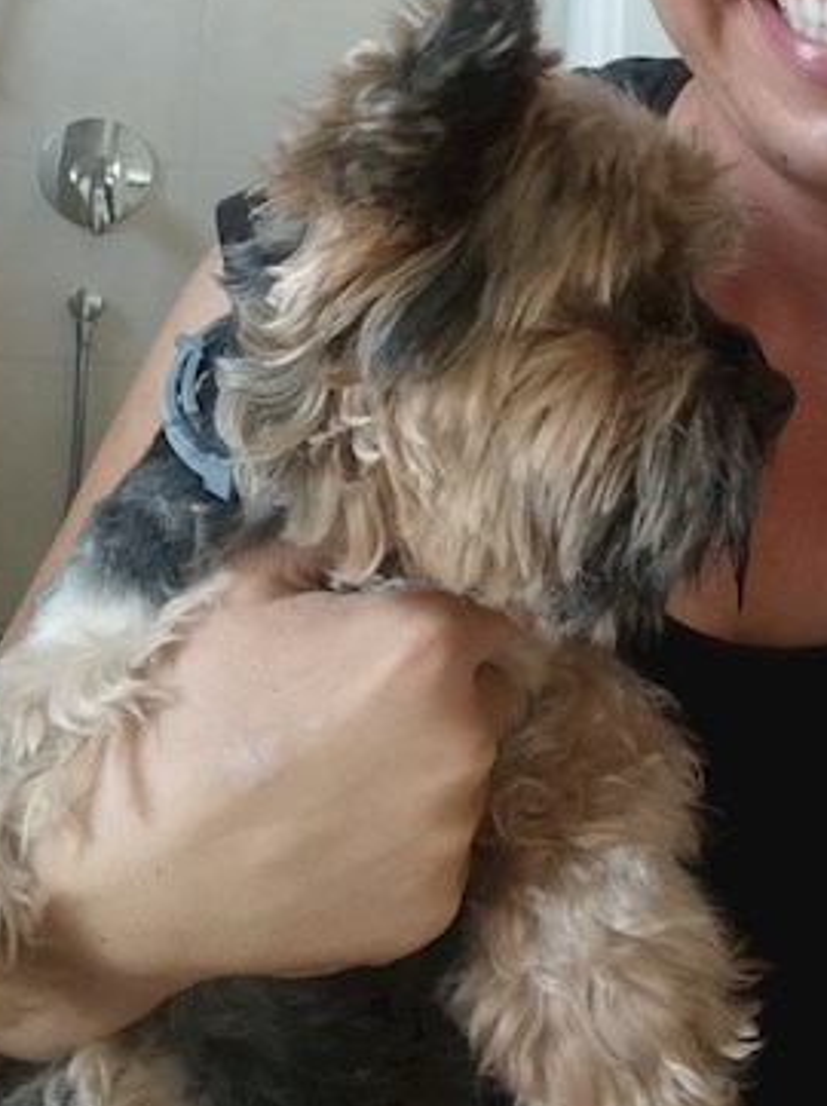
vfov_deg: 47.4
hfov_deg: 38.0
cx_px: 573
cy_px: 216
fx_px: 1181
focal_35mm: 37
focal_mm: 3.49
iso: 150
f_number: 2.45
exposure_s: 1/33.3
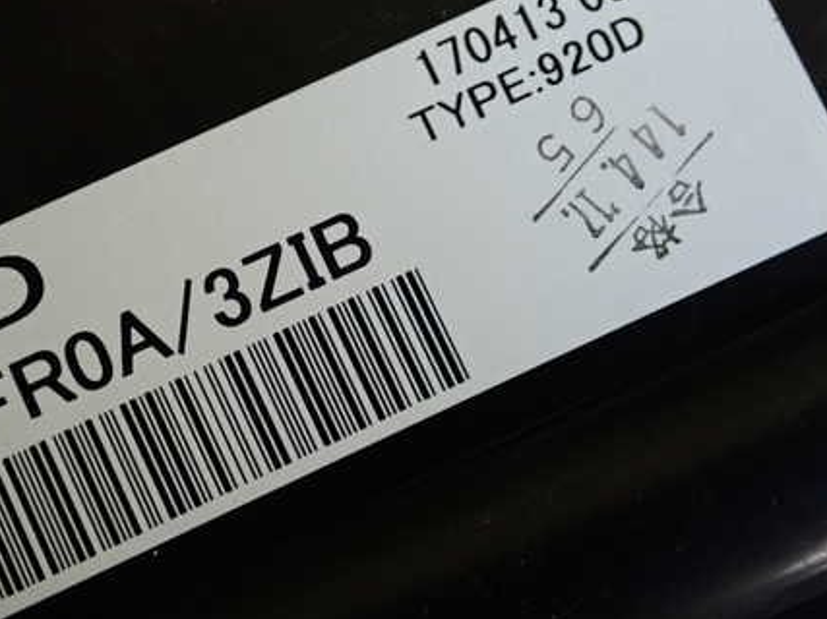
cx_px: 281
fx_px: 1576
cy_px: 275
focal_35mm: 66
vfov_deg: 22.2
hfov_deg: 29.2
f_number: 3.1
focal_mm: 8.4
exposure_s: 1/125
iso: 400
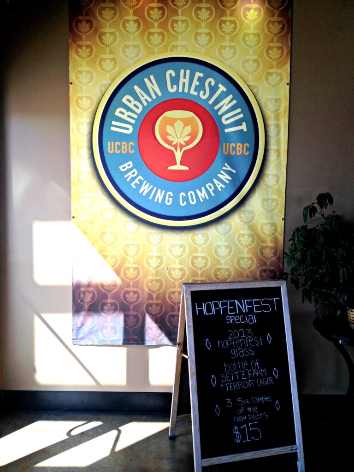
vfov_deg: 52.6
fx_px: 477
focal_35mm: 35
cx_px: 177
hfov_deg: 40.7
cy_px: 236
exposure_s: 1/184
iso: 50
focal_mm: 4.28
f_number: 2.4
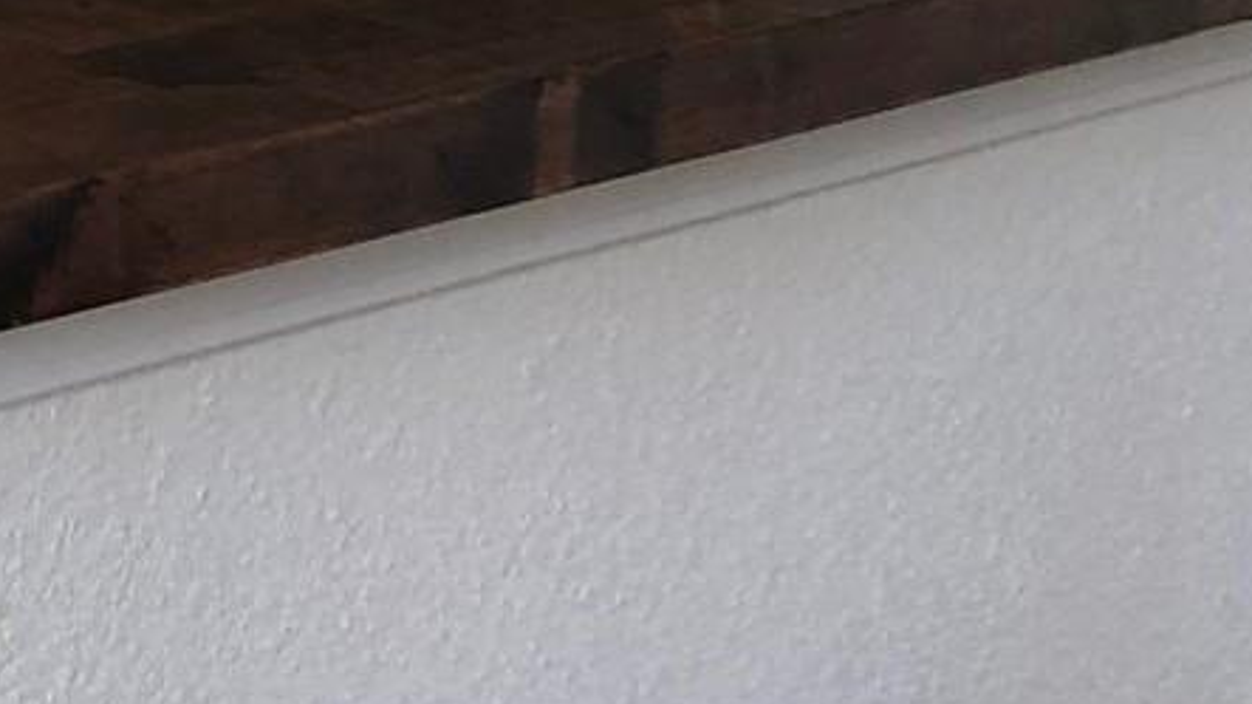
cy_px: -481
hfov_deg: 14.0
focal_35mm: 141
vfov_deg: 8.3
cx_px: -786
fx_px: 4680
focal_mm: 3.99
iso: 25
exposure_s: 1/40
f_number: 1.8
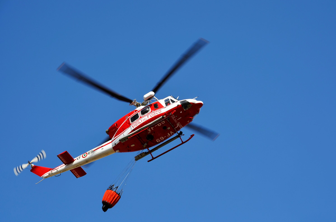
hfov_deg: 12.5
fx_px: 1537
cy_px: 111
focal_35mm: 165
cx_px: 168
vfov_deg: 8.3
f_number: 9
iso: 100
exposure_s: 1/320
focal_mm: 110
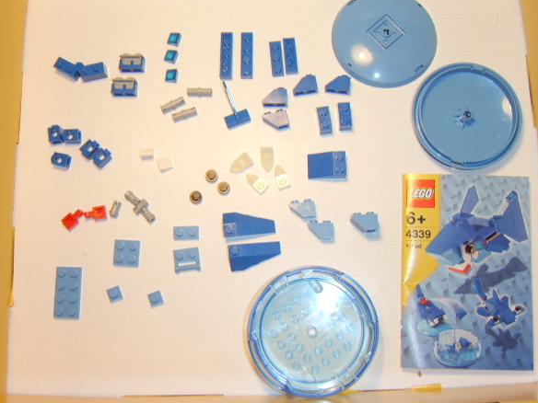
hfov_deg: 53.9
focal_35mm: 34
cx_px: 279
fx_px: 528
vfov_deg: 41.8
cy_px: 190
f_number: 2.7
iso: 141
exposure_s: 1/30
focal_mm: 8.13
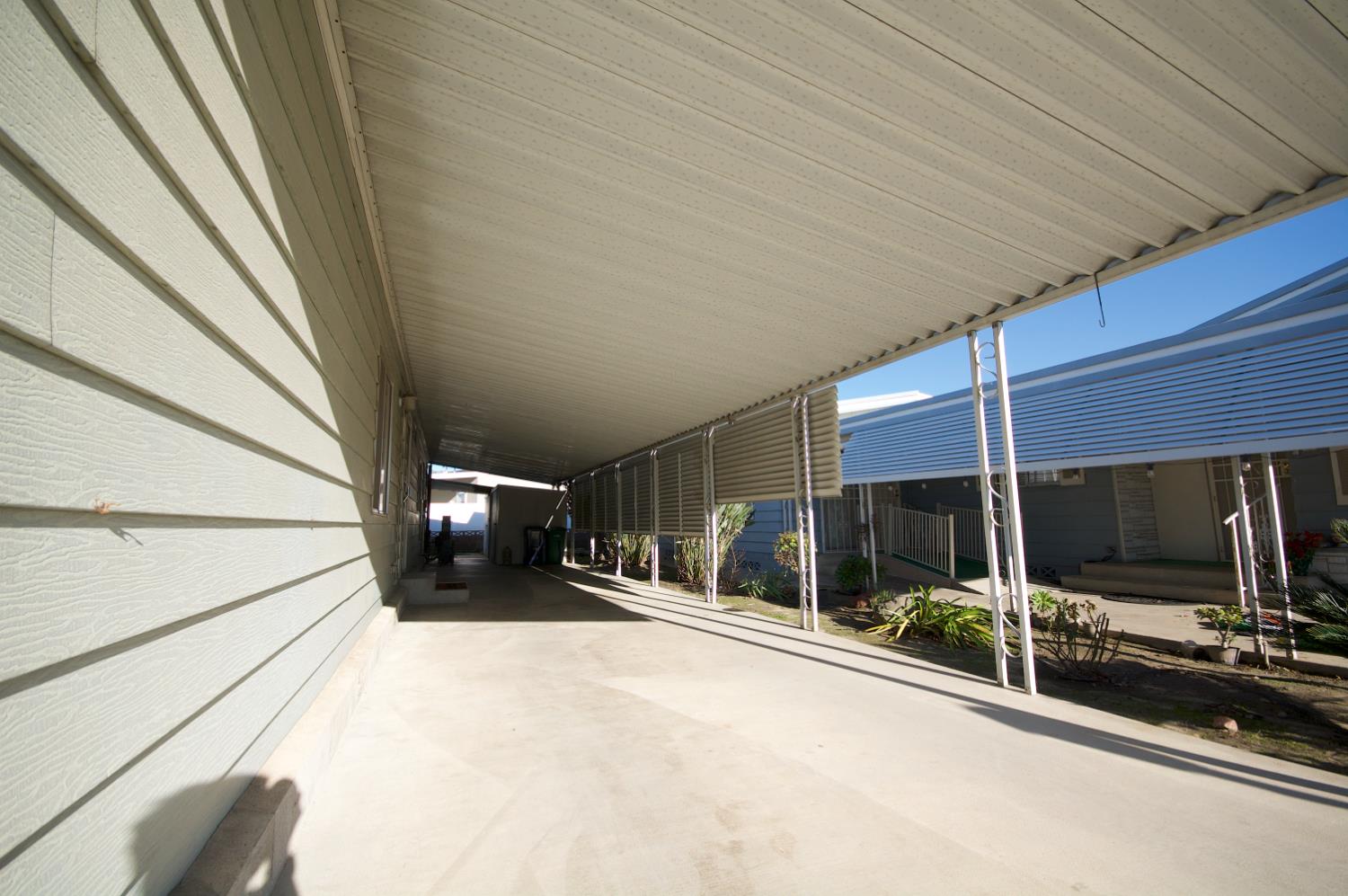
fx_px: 561
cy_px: 448
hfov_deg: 100.4
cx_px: 674
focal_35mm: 15
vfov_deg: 77.2
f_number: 8
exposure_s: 1/250
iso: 200
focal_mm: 10
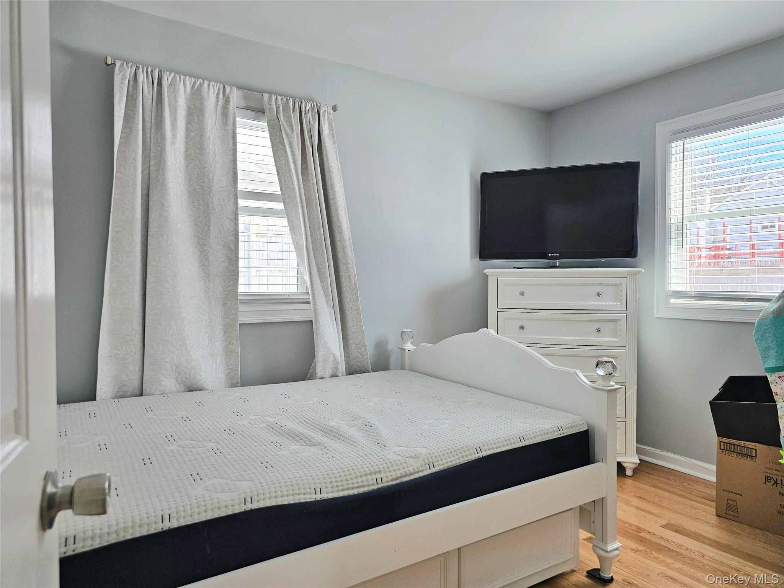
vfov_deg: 58.9
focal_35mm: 23
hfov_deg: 73.9
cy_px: 294
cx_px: 392
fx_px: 521
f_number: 1.7
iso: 64
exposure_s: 1/208
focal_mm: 6.3
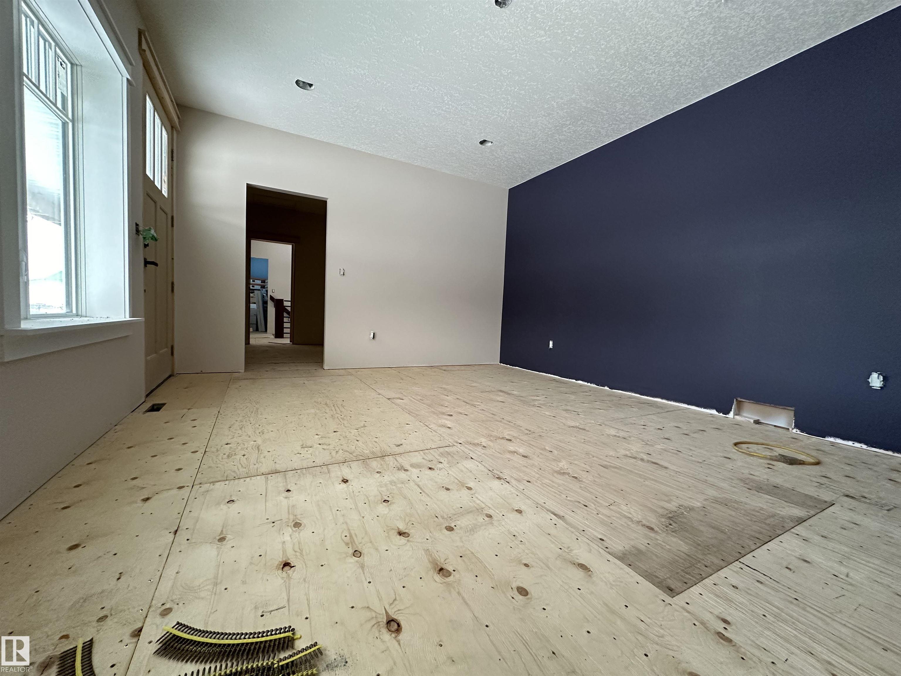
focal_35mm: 14
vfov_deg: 85.7
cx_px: 450
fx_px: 364
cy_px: 338
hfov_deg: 102.1
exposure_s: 1/85
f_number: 2.2
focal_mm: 2.22
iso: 320
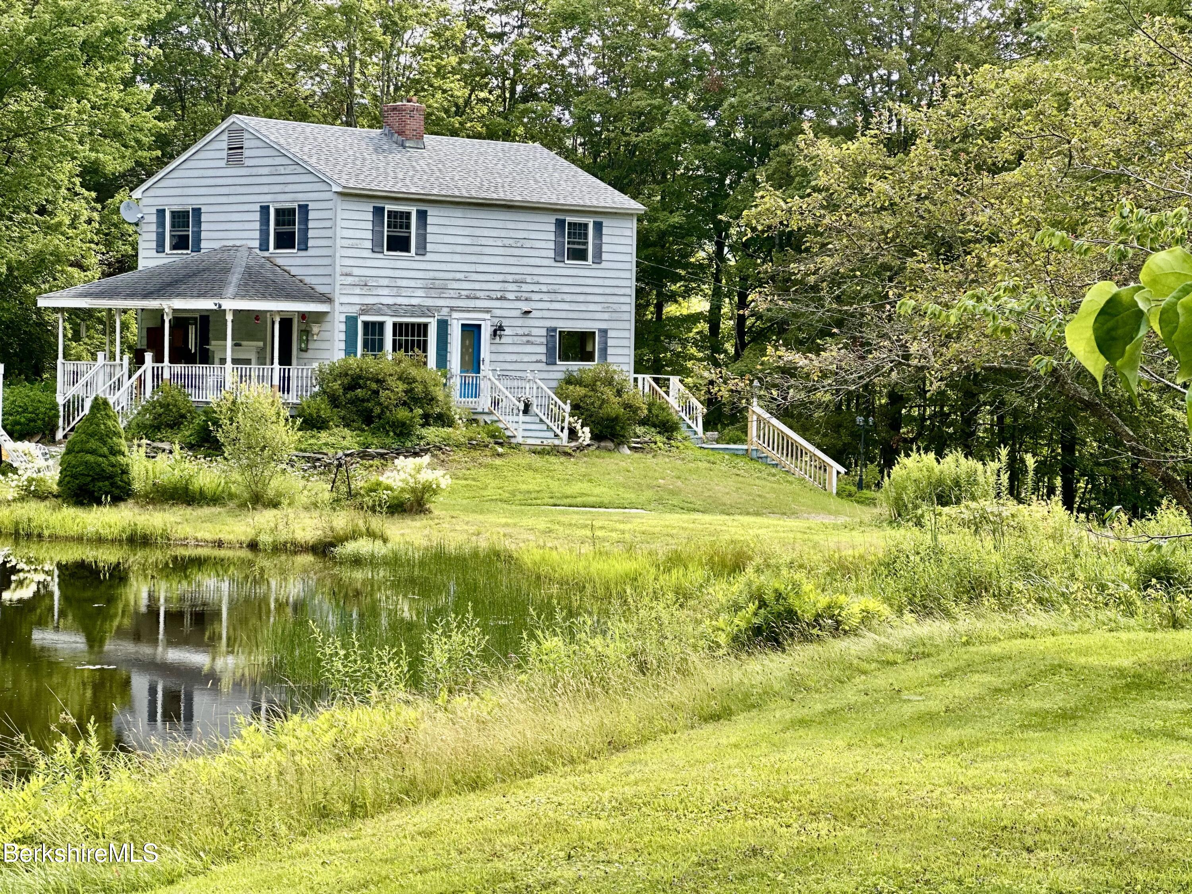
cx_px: 596
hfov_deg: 25.3
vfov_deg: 19.1
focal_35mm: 77
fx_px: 2651
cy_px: 447
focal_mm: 9
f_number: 2.8
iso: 32
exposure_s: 1/121
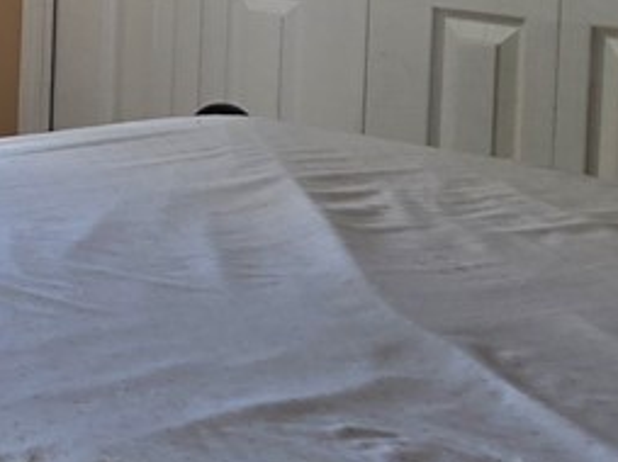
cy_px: -88
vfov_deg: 10.1
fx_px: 2586
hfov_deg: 11.7
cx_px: -745
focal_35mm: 145
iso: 32
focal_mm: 5.4
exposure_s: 1/180
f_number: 1.8
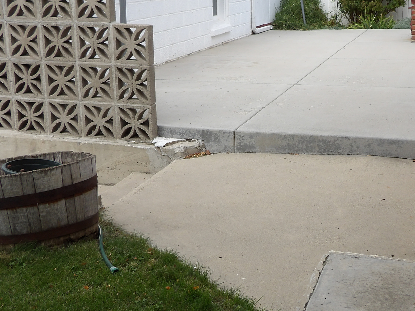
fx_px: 635
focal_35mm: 53
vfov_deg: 27.5
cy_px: 142
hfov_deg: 36.0
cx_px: 261
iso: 100
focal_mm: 5.9
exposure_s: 1/145
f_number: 3.6
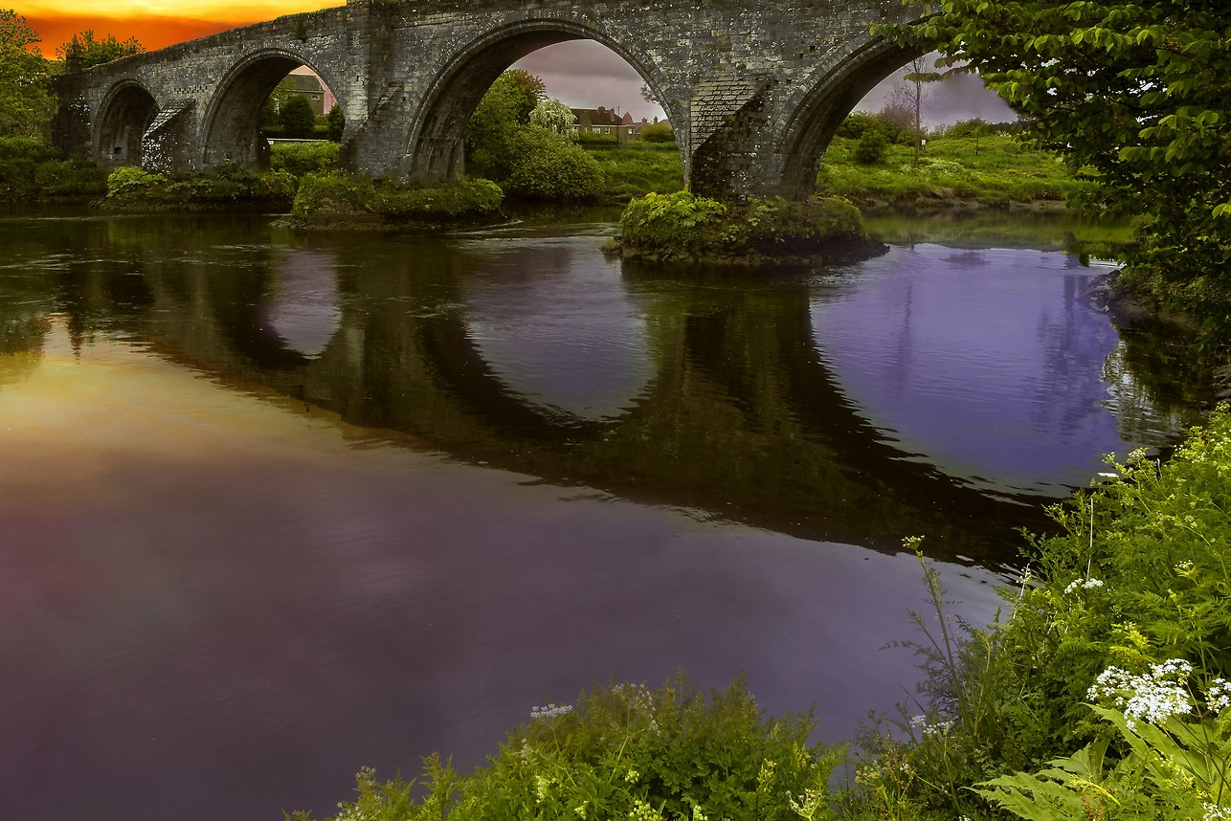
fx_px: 958
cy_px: 201
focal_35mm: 28
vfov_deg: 44.8
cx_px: 442
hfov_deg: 64.3
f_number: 8
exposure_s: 1/100
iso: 64
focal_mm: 15
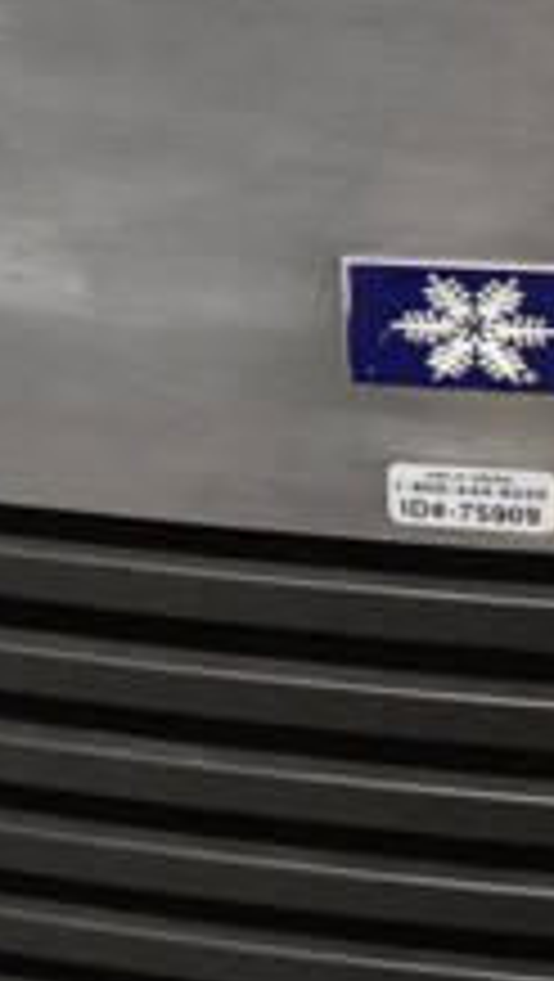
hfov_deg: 8.2
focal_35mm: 145
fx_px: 3778
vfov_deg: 14.1
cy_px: -353
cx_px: -369
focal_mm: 22
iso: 3600
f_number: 3.8
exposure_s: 1/125
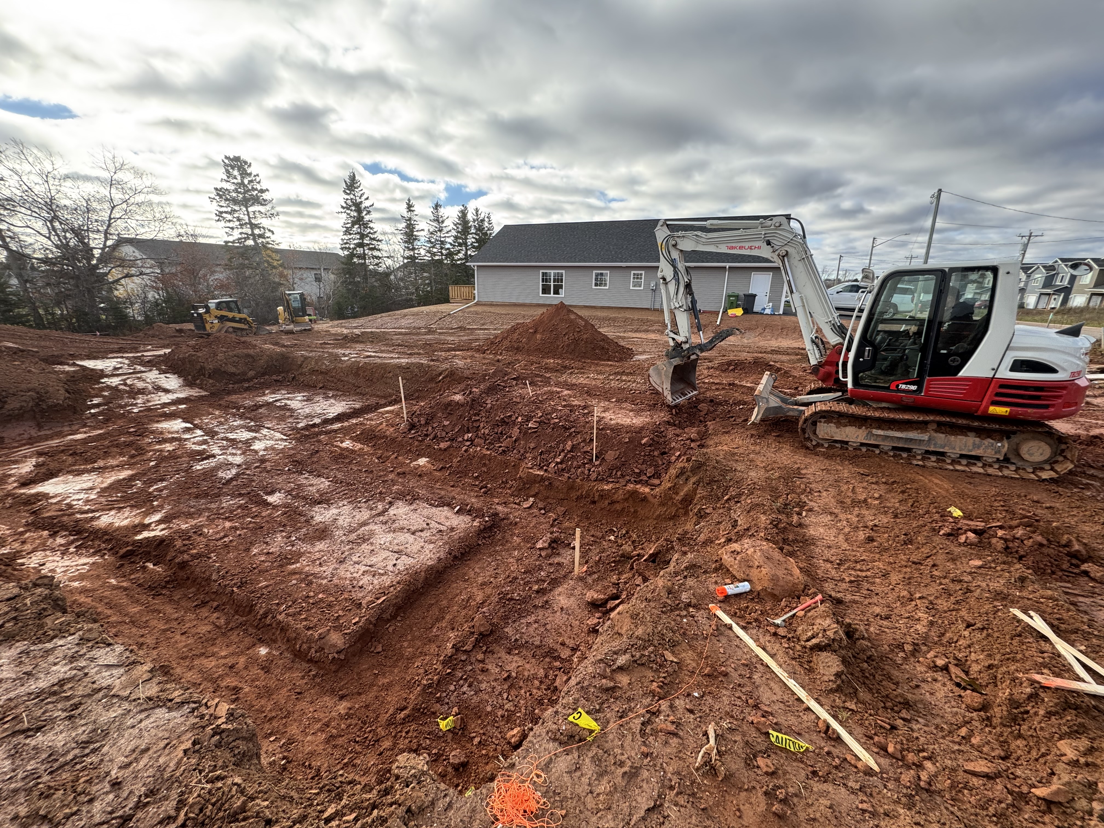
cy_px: 414
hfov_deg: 102.1
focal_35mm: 14
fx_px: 446
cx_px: 552
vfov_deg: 85.7
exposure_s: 1/344
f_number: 2.2
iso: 40
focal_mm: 2.22
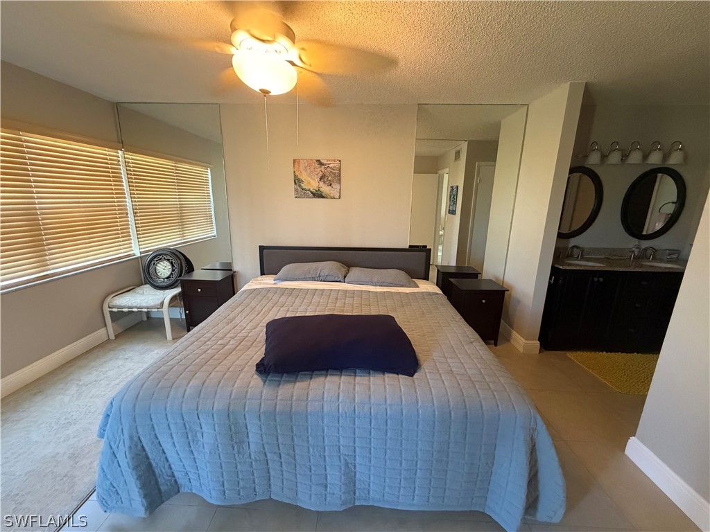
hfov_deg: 102.1
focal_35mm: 14
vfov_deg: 85.7
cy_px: 266
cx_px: 355
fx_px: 287
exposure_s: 1/60
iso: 640
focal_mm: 2.22
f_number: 2.2
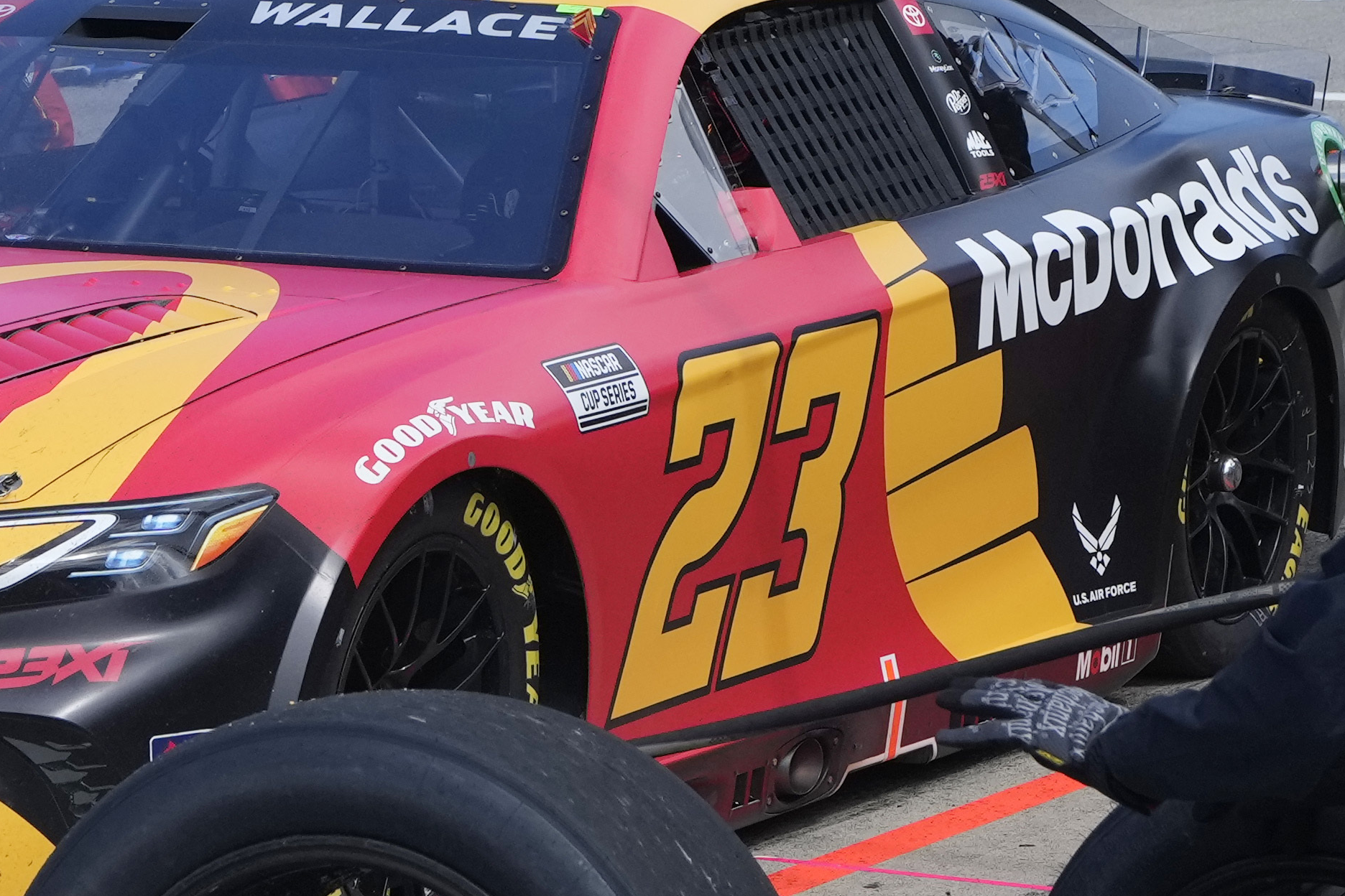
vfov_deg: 8.9
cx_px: 187
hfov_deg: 13.3
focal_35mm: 153
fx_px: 5716
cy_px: 107
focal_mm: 34
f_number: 5.6
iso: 640
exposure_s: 1/2500
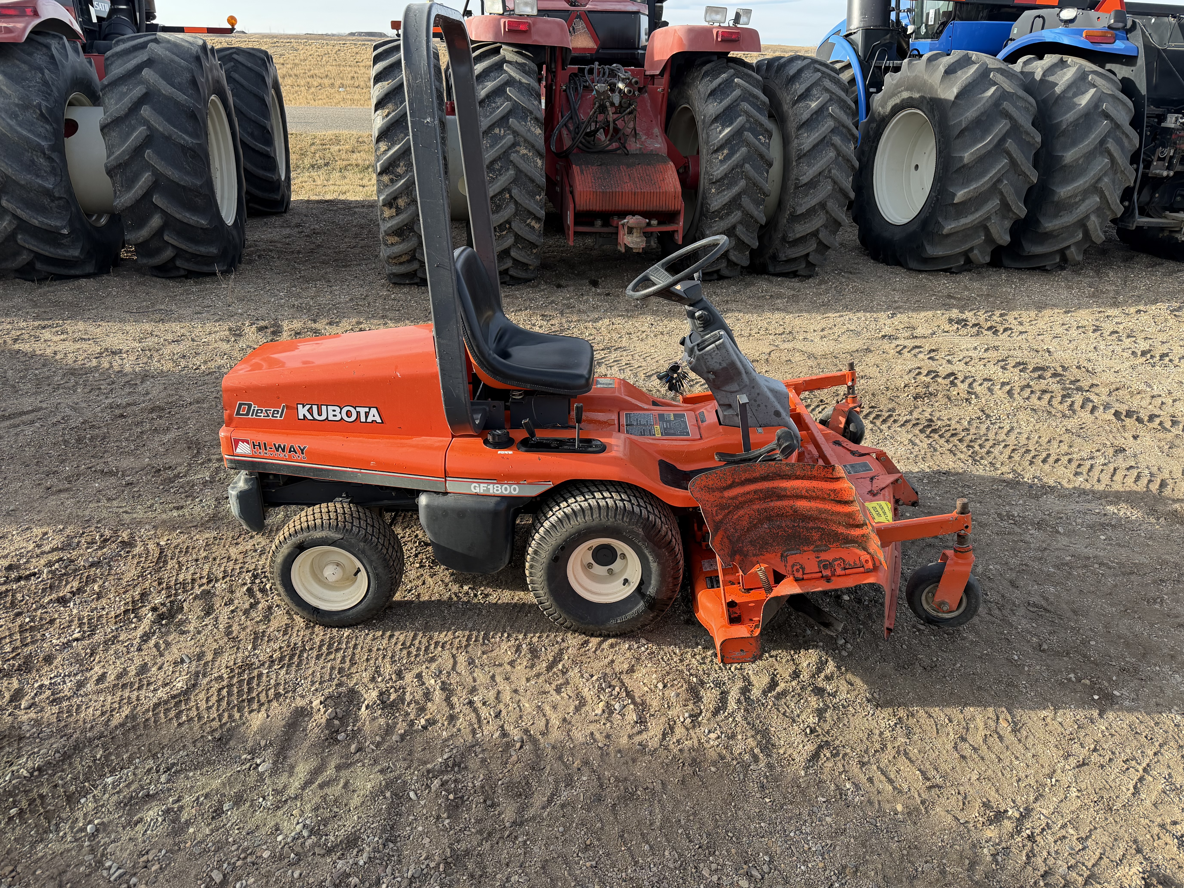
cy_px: 427
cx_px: 602
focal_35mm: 25
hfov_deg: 69.4
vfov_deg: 54.9
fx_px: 855
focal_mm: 6.76
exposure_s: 1/1250
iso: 100
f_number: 1.78
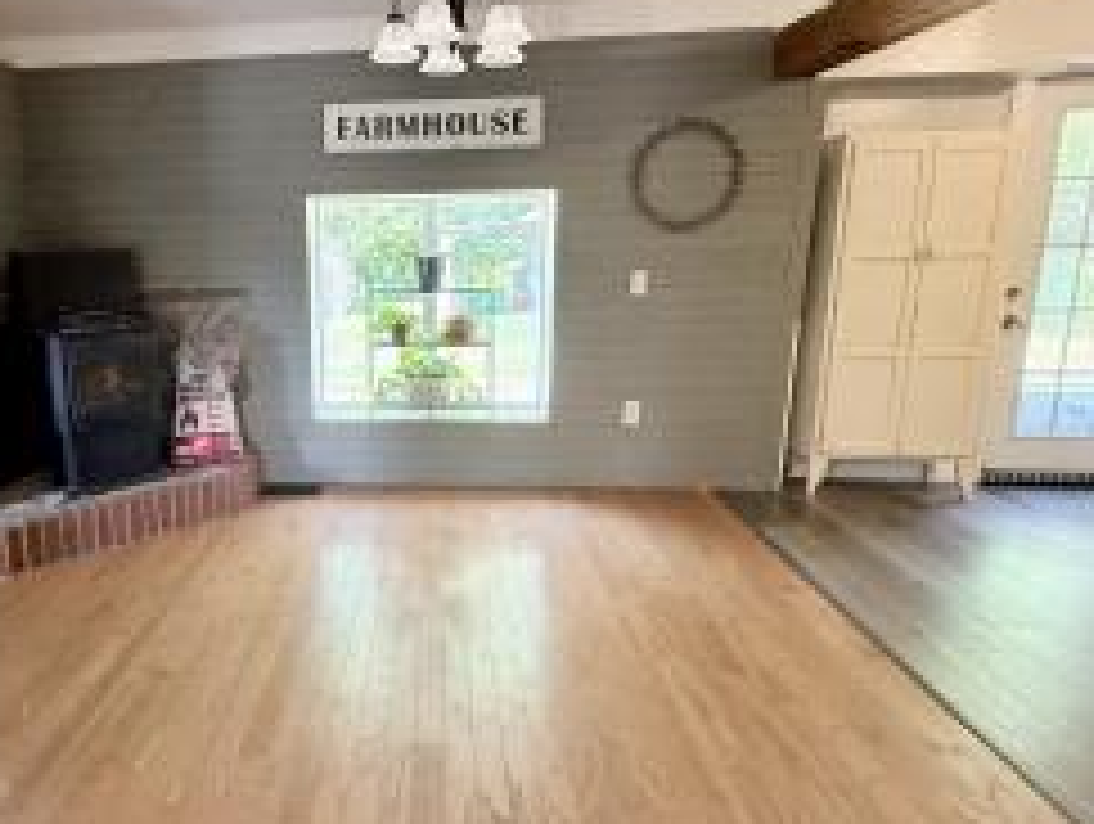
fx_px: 728
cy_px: 392
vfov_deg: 59.0
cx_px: 347
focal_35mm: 23
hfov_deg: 71.2
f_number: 2.2
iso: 320
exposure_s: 1/87
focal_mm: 2.22
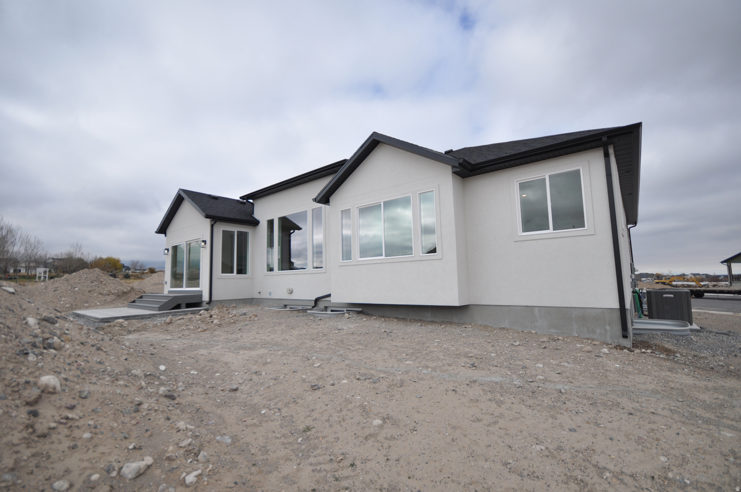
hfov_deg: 100.5
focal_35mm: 15
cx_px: 370
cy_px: 246
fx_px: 308
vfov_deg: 77.2
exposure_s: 1/1600
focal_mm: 10
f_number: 4
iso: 250
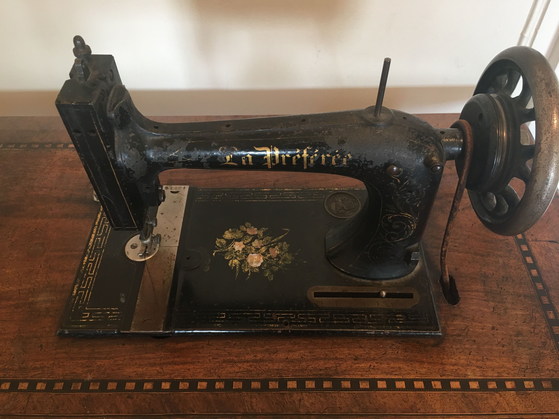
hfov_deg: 61.7
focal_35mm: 29
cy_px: 210
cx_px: 280
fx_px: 468
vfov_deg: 48.2
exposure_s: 1/33
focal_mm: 4.15
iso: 125
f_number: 2.2
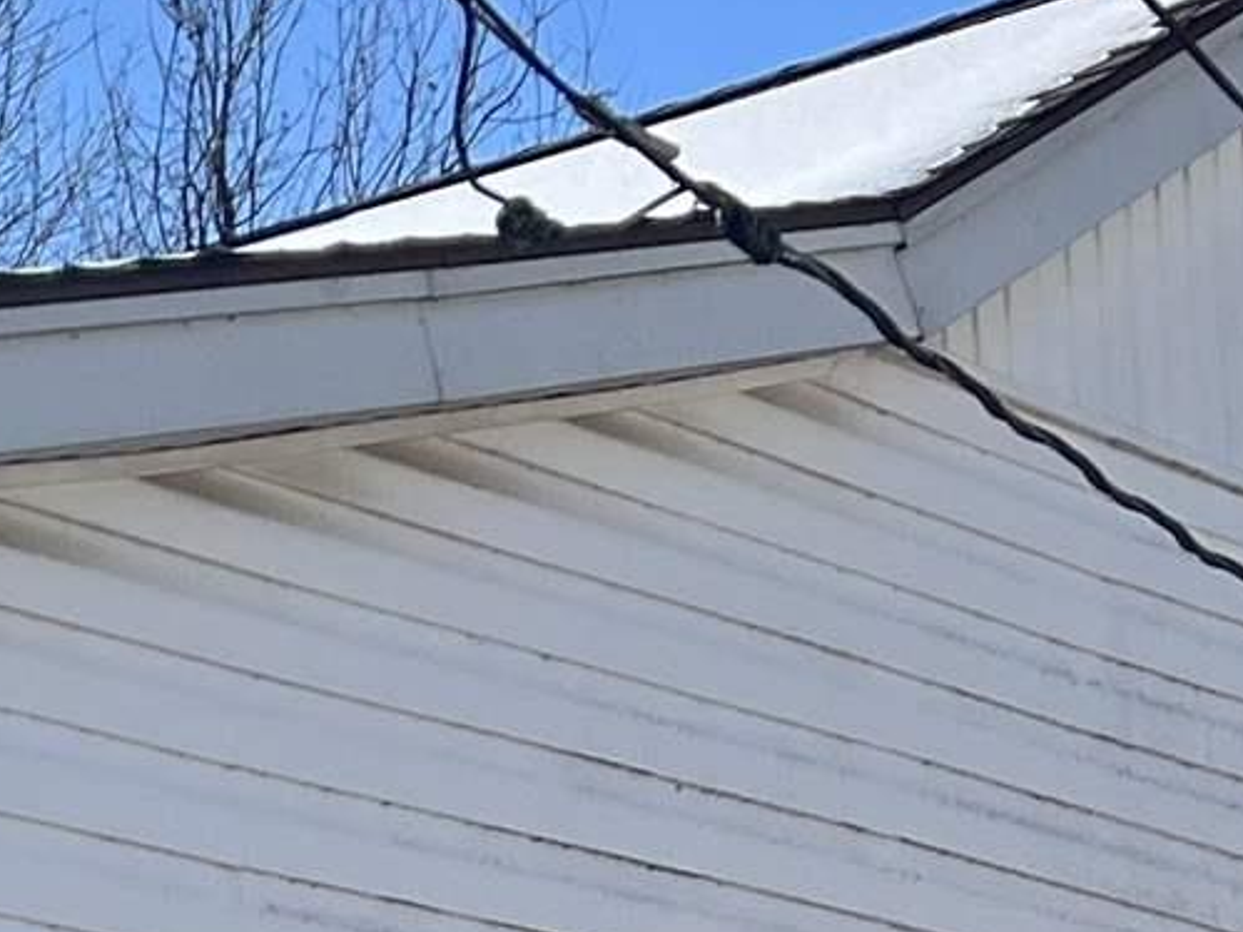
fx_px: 5744
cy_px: 1842
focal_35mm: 160
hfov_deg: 11.2
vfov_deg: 8.8
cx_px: -1196
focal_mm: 5.7
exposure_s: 1/5882
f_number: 1.5
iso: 50
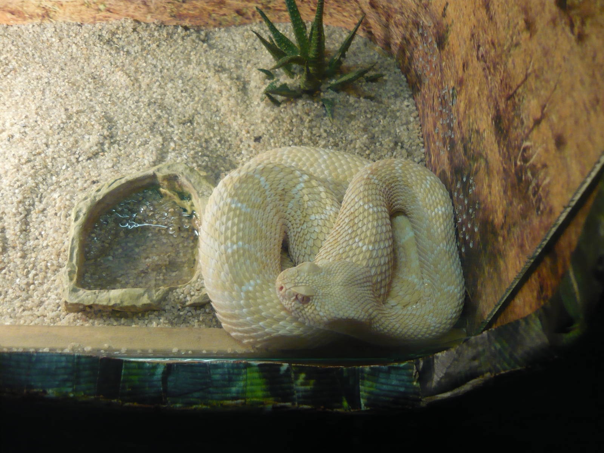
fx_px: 576
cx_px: 302
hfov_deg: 55.4
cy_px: 226
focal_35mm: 33
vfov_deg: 42.9
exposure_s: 1/30
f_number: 2.8
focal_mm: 5.5
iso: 250
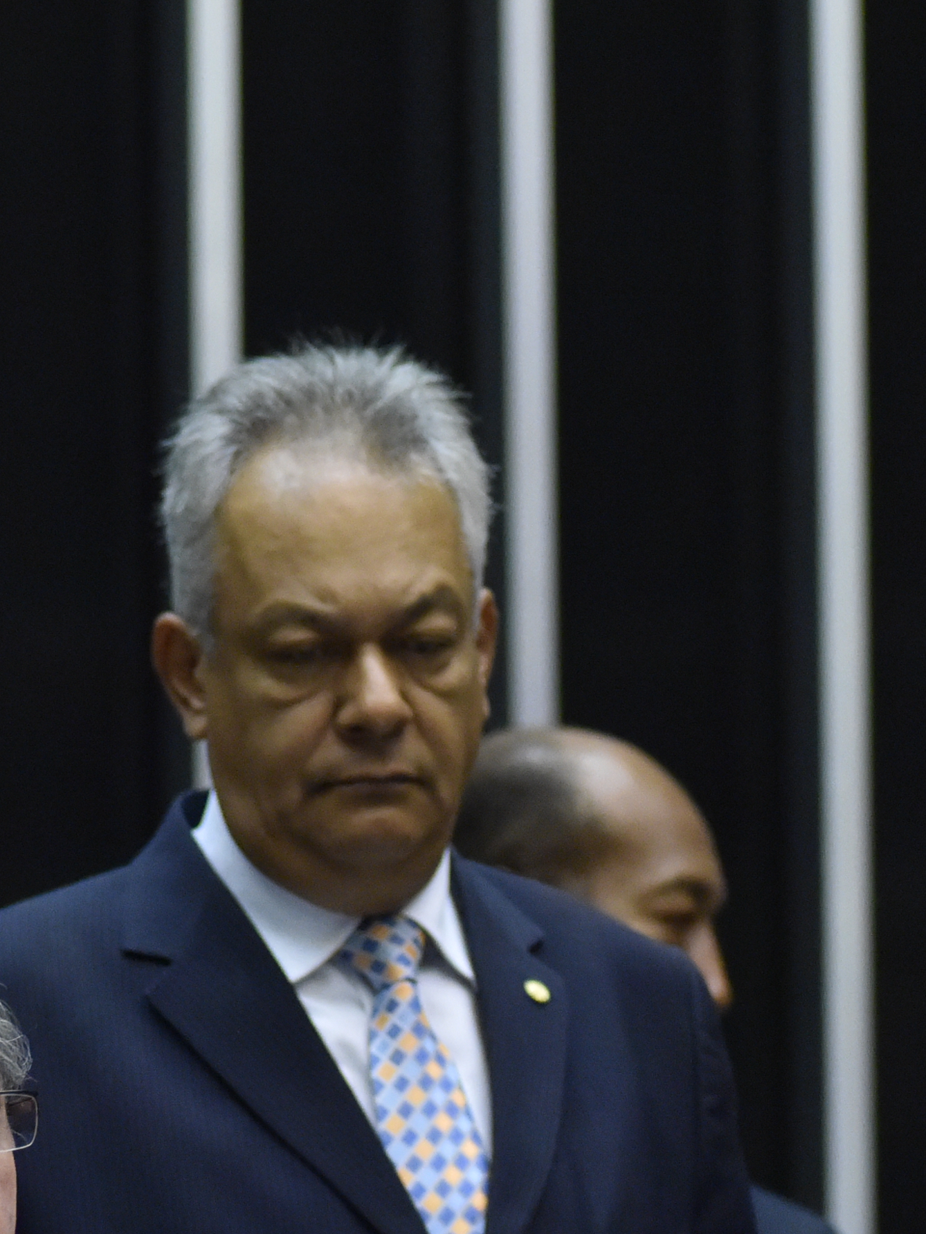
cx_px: 1057
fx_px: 13264
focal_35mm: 372
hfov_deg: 4.0
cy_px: 1087
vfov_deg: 5.3
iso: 3200
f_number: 3.5
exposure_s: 1/160
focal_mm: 125
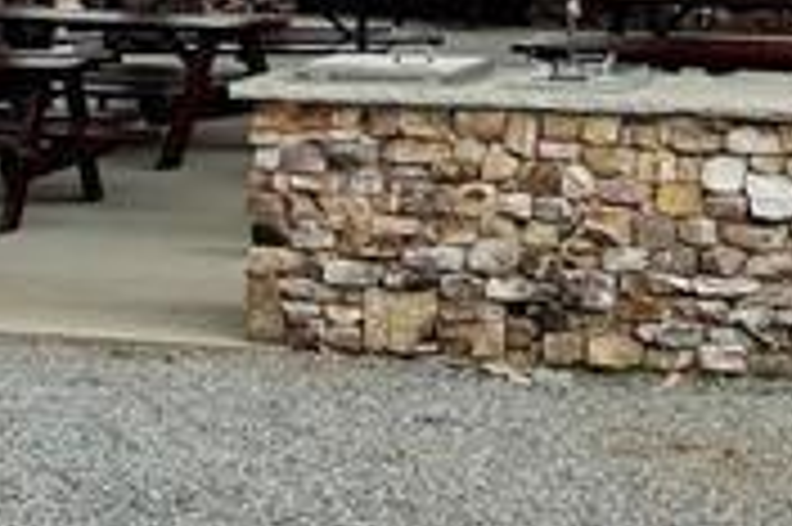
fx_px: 3714
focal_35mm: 169
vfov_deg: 7.9
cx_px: 315
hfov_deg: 12.2
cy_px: -310
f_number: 2.8
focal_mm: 10.57
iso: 100
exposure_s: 1/1248
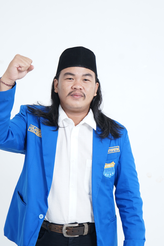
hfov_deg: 27.0
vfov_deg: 39.6
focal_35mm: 50
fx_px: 342
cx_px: 69
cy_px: 129
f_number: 5
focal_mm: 40
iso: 320
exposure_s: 1/100
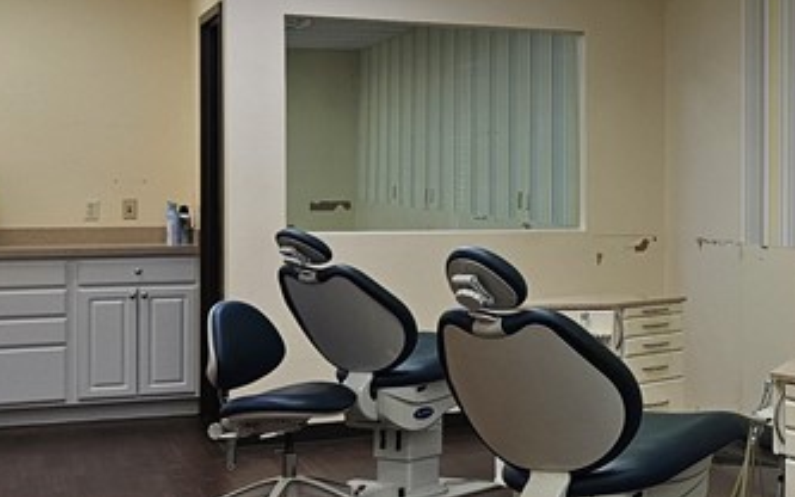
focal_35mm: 75
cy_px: 189
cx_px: 1003
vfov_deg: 17.4
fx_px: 1625
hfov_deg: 24.4
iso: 40
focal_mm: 5.4
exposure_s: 1/120
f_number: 1.8
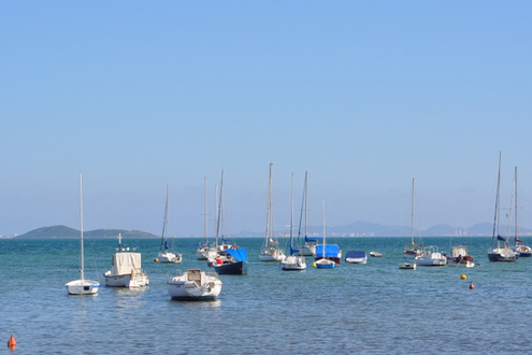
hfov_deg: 19.2
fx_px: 1566
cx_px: 185
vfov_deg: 12.9
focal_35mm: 106
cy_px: 218
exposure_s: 1/400
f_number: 10
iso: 200
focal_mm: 50
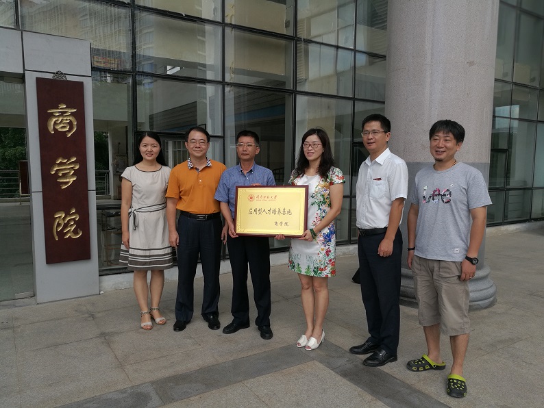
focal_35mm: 27
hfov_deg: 65.3
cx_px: 272
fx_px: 424
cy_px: 204
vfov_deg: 51.4
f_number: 4
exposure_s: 1/210
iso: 50
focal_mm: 4.5
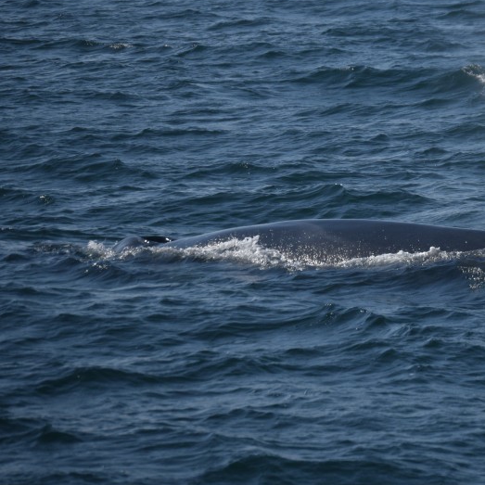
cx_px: 456
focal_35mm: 408
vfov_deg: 4.3
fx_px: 6465
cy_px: 173
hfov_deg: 4.3
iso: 200
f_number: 5.3
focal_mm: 155
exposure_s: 1/4000
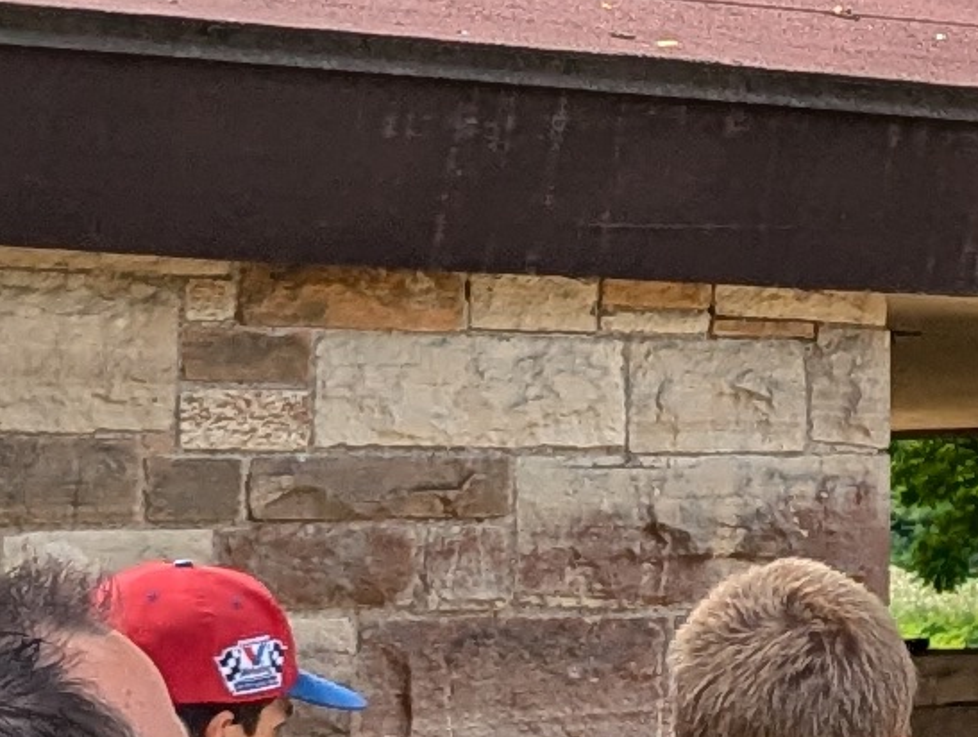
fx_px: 5065
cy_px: 302
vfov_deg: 8.3
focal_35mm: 179
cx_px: 2342
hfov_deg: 9.7
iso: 37
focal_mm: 6.81
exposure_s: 1/1048
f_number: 1.85
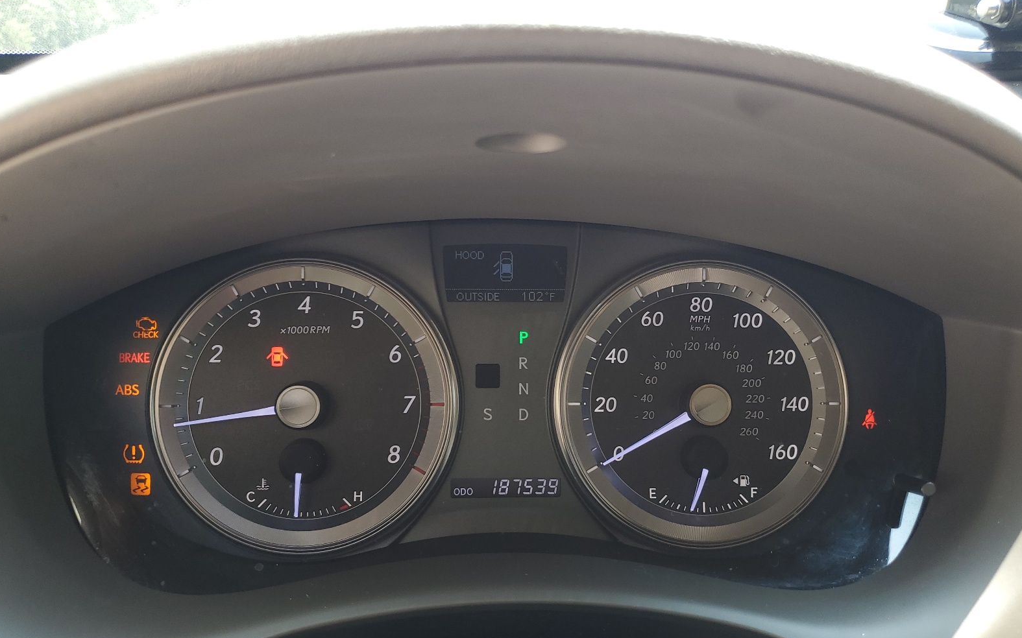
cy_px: 372
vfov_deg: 44.4
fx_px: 780
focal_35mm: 28
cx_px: 513
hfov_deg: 66.5
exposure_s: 1/130
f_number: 1.5
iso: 50
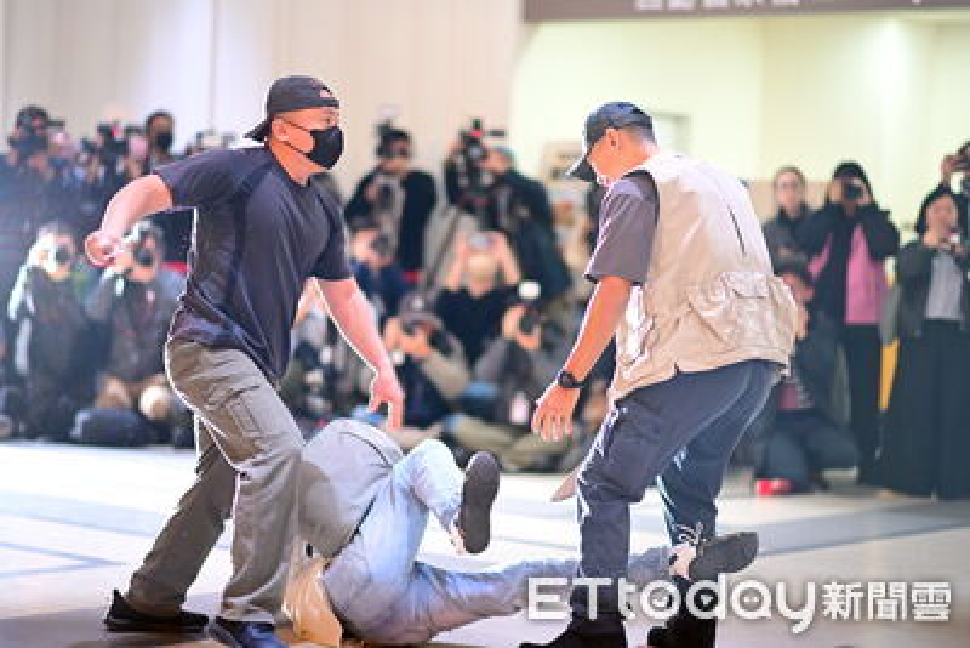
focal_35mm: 85
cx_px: 485
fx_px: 2291
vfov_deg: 16.1
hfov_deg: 23.9
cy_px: 324
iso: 1000
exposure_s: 1/250
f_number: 1.4
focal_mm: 85
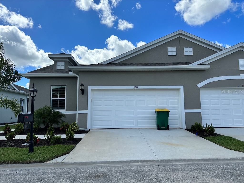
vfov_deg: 56.8
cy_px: 92
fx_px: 169
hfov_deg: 71.6
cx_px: 122
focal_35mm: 24
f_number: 1.78
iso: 80
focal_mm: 6.86
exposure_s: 1/6211
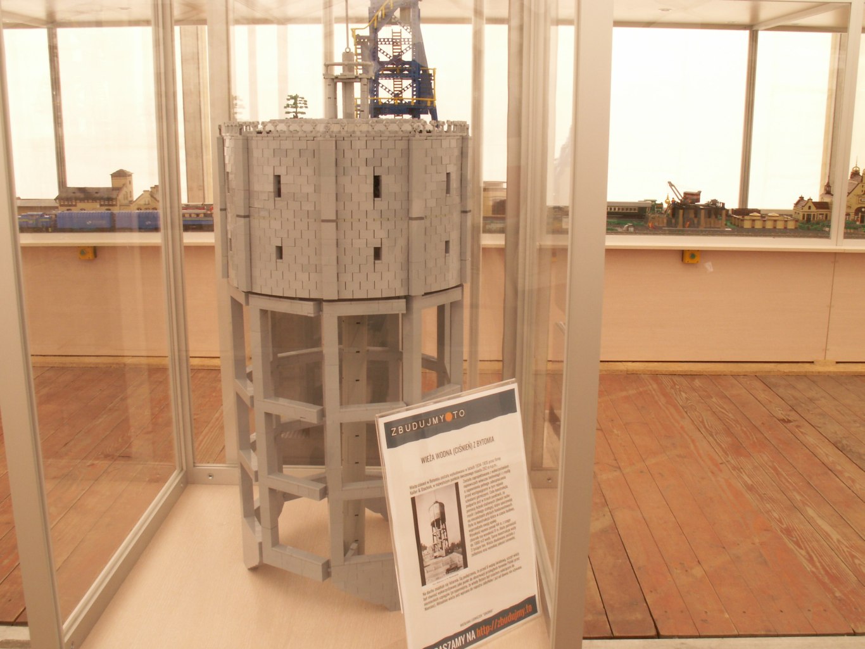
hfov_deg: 52.6
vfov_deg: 40.7
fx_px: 875
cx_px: 432
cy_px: 324
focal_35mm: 35
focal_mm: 5.86
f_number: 8
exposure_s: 1/10
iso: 50
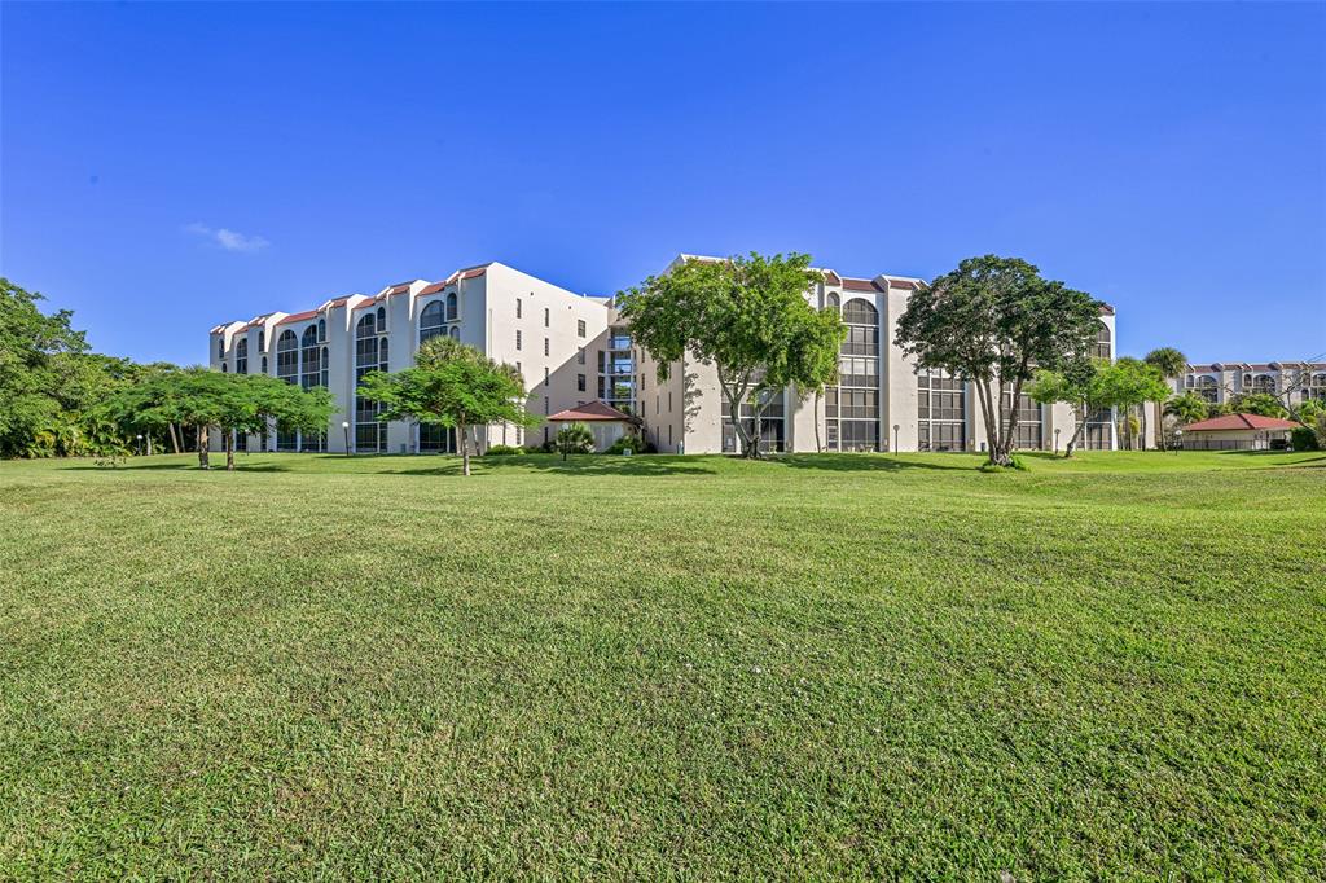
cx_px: 663
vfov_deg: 81.2
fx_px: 515
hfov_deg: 104.3
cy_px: 442
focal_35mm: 14
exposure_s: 1/125
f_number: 13
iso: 100
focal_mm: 14
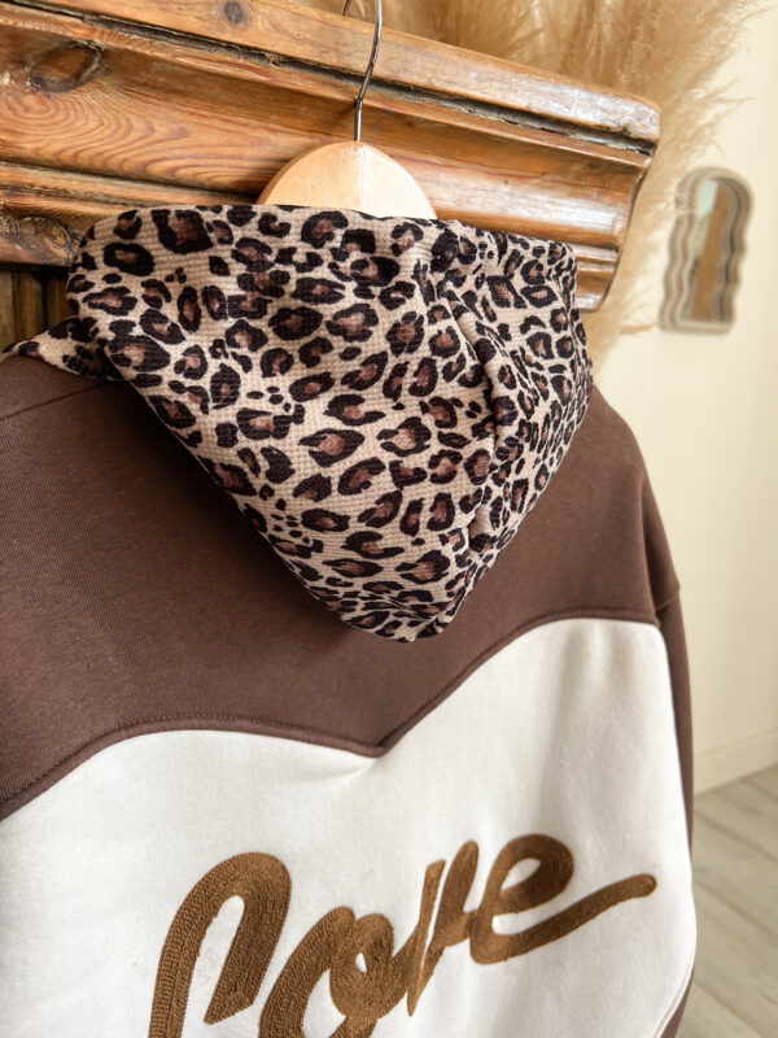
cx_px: 389
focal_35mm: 26
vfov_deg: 67.3
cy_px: 519
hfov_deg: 53.1
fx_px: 779
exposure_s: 1/120
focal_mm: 5.7
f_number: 1.5
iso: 100
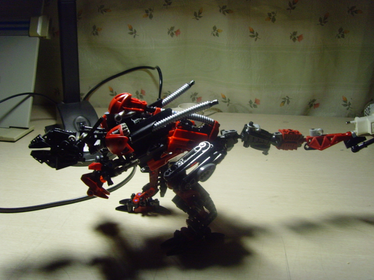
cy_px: 134
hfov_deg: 44.8
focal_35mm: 42
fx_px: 454
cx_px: 194
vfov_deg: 34.3
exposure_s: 1/20
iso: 200
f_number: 3.5
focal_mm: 6.6
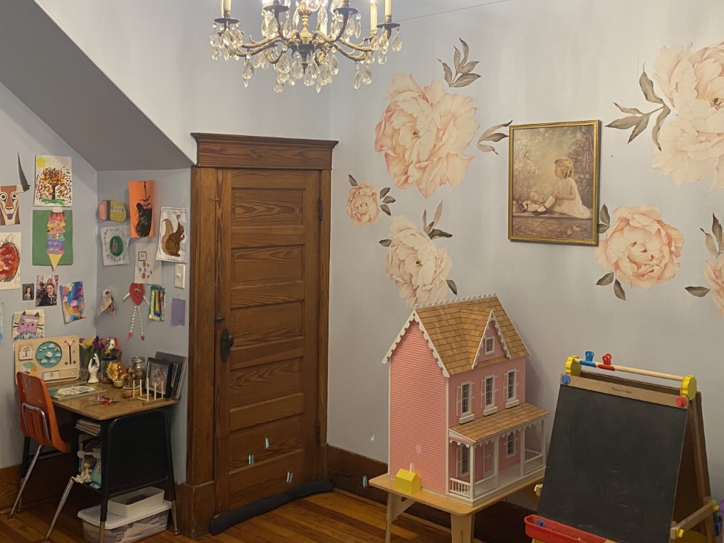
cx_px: 326
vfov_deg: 37.5
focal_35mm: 38
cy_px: 206
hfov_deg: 48.9
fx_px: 795
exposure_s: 1/60
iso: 160
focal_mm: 4.25
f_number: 1.8
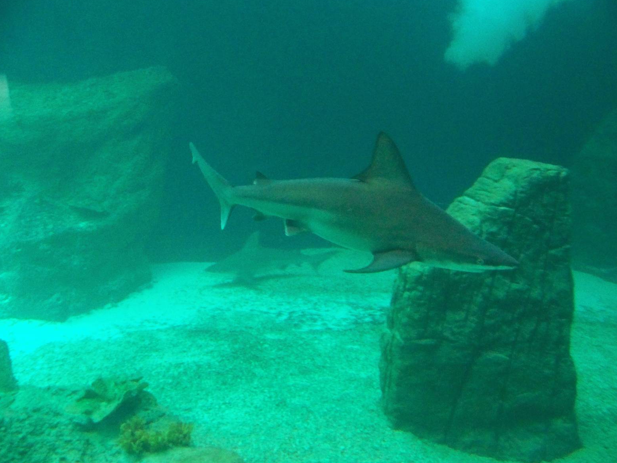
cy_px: 226
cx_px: 314
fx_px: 660
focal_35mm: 37
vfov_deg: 38.7
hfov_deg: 50.1
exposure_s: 1/30
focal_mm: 5.85
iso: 800
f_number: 2.8
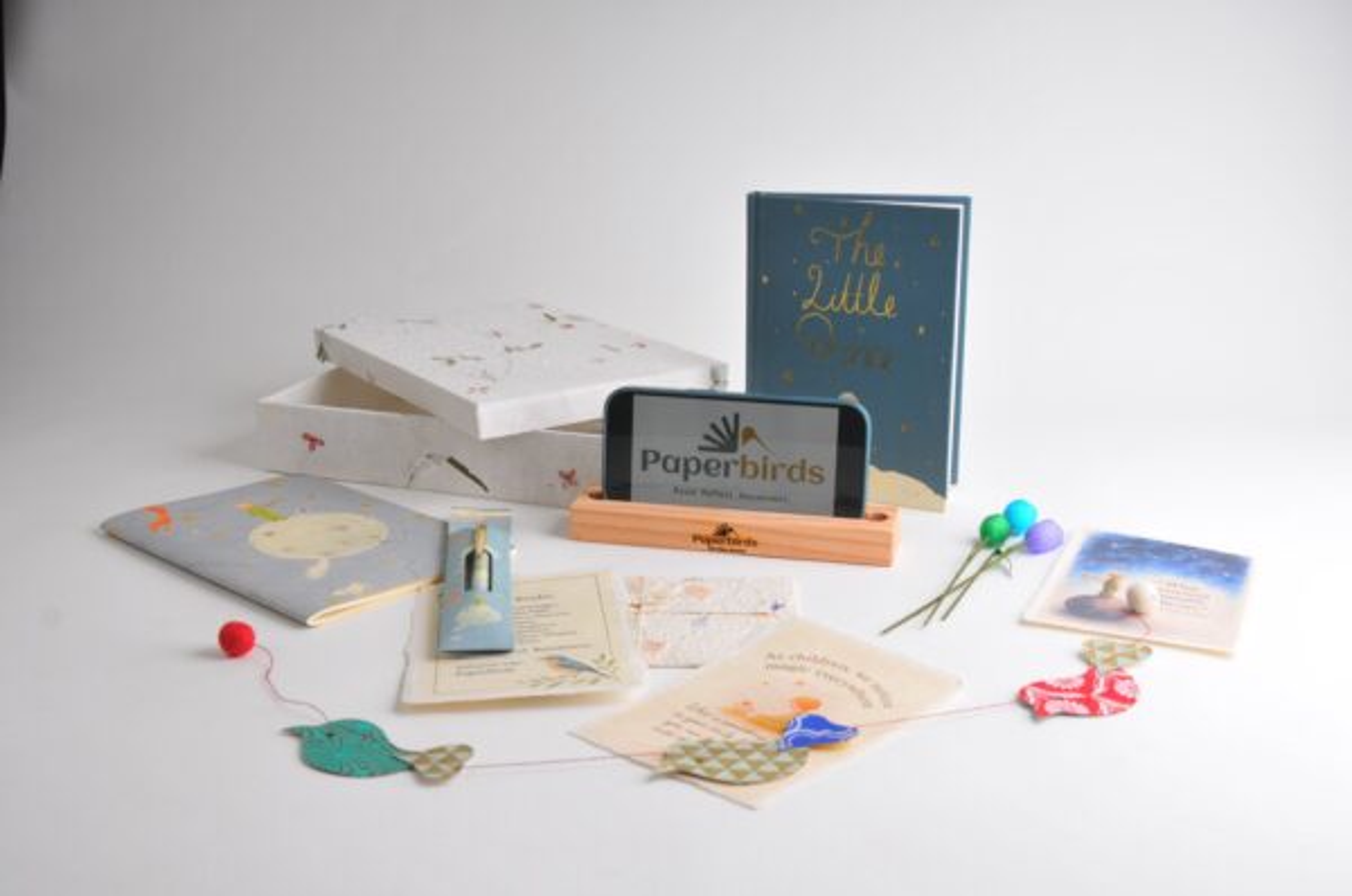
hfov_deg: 49.6
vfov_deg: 34.1
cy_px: 448
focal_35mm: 39
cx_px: 676
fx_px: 1462
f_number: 8
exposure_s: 1/200
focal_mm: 26
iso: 250
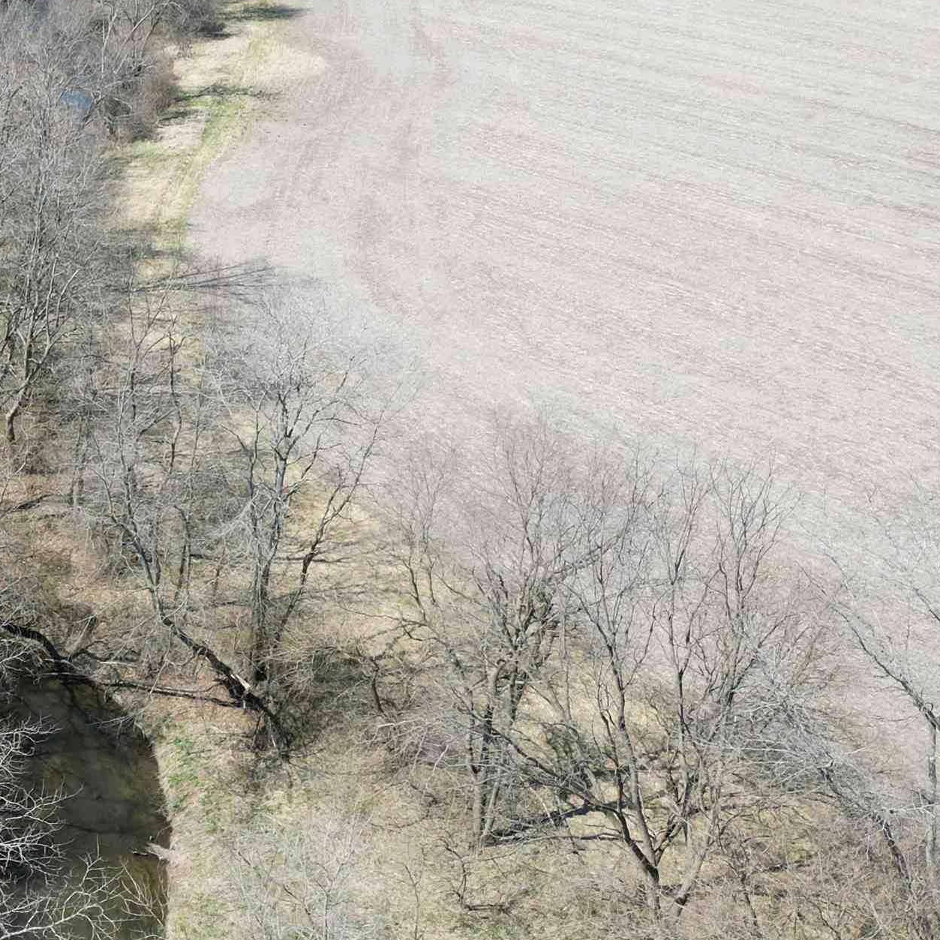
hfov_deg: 29.3
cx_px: -119
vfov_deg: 32.8
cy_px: 494
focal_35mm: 52
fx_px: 1598
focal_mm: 6.72
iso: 130
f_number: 1.7
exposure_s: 1/1600
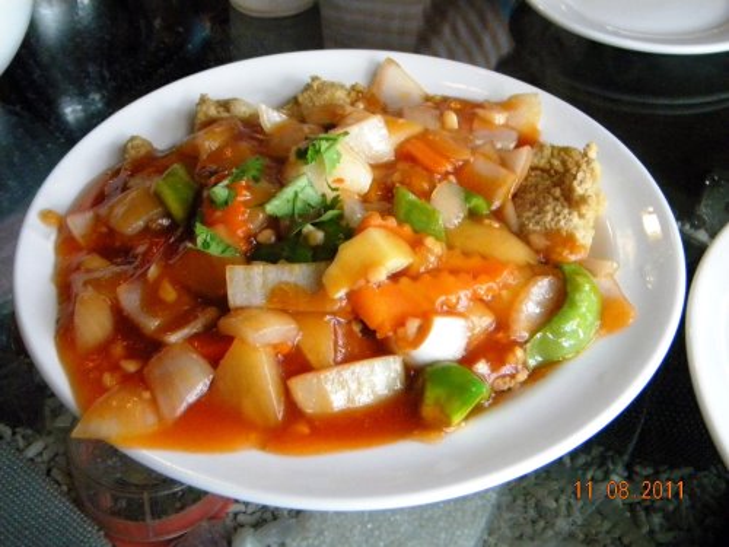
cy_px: 274
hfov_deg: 45.8
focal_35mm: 41
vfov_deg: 35.1
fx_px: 863
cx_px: 364
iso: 800
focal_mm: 7.3
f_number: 3.8
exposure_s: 1/96.8
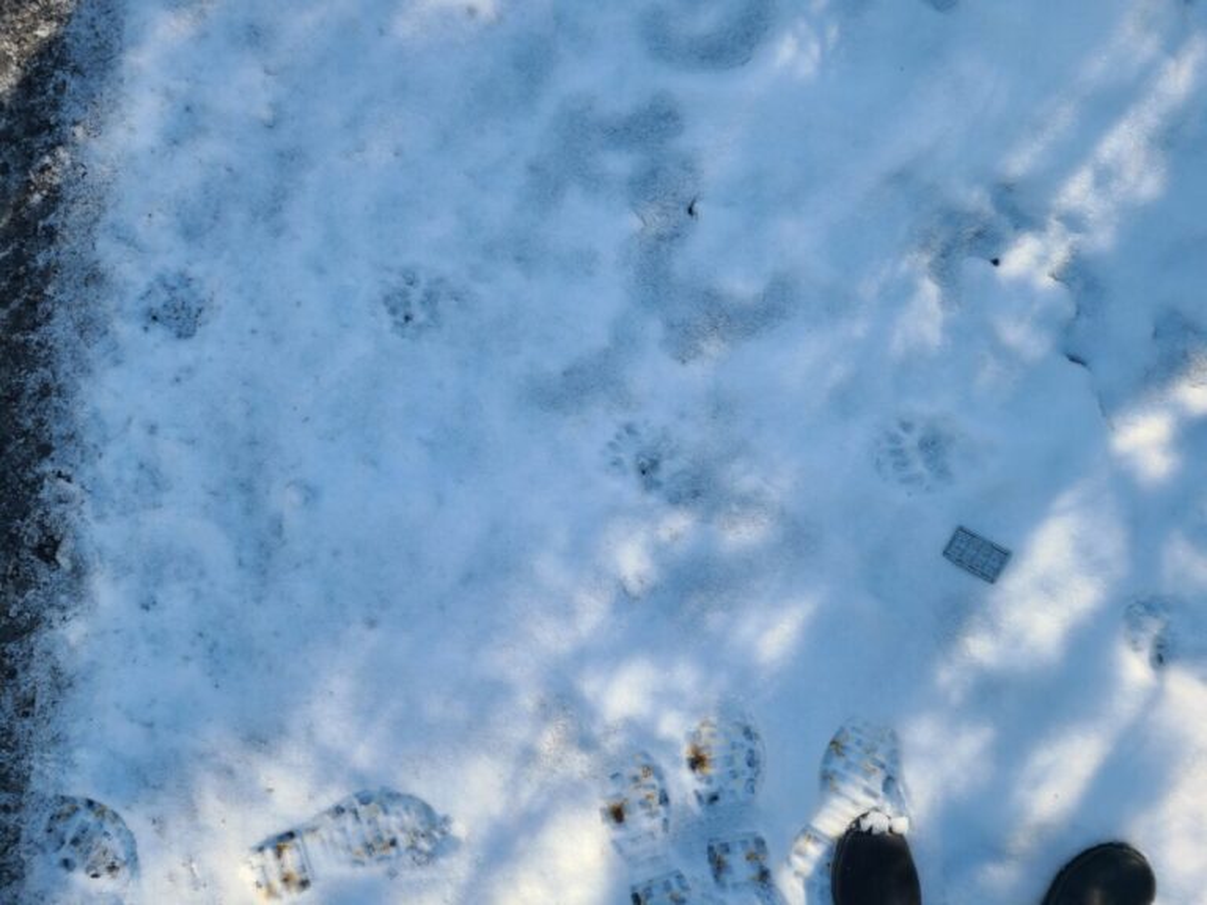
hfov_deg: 67.3
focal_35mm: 26
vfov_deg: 53.1
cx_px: 604
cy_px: 452
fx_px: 907
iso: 40
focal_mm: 5.4
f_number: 1.8
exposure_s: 1/397
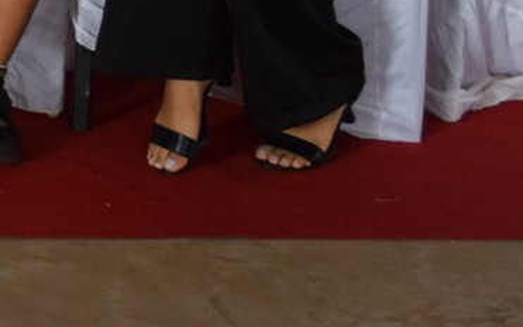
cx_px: -426
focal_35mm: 163
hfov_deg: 11.8
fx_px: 2324
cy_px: -348
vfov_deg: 7.7
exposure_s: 1/60
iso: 720
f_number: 4
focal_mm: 22
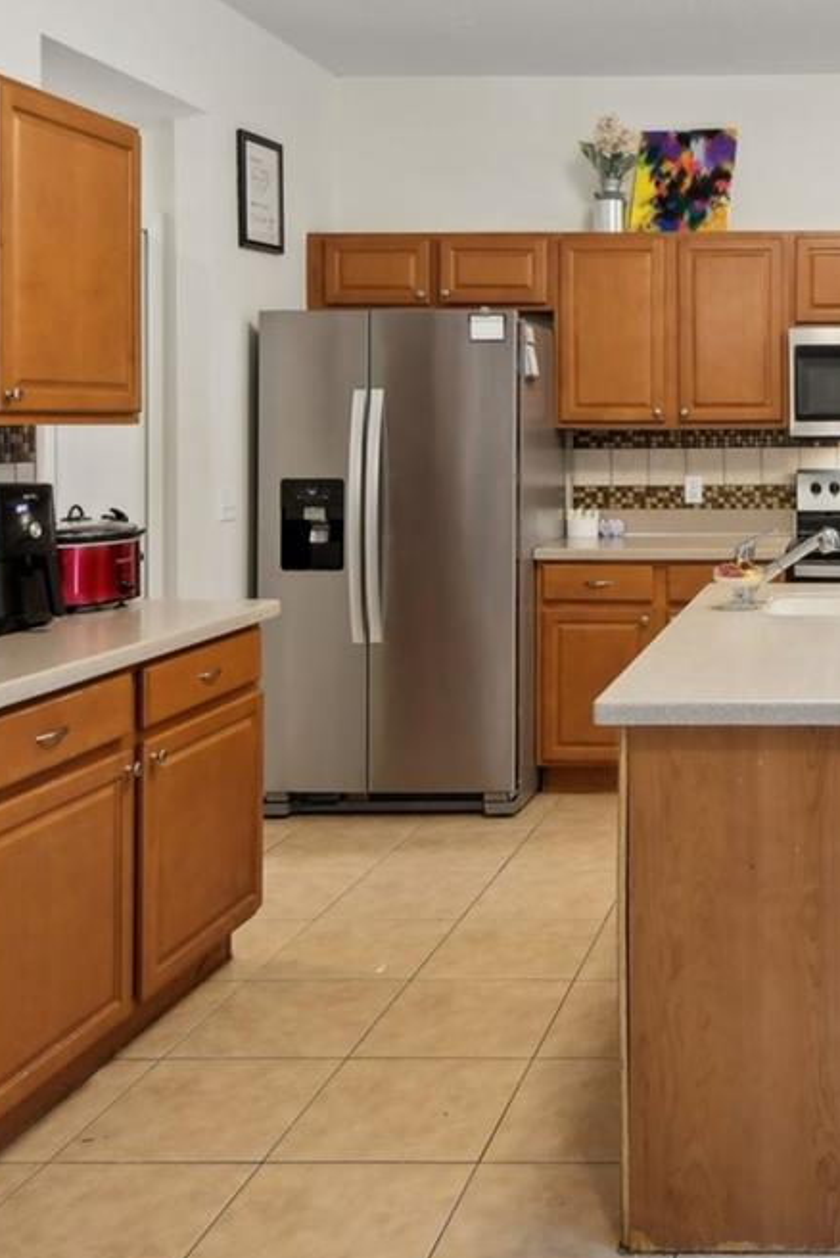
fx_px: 1363
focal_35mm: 39
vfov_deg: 48.8
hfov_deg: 32.0
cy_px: 437
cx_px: 804
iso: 400
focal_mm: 16
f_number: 8
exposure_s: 1/4
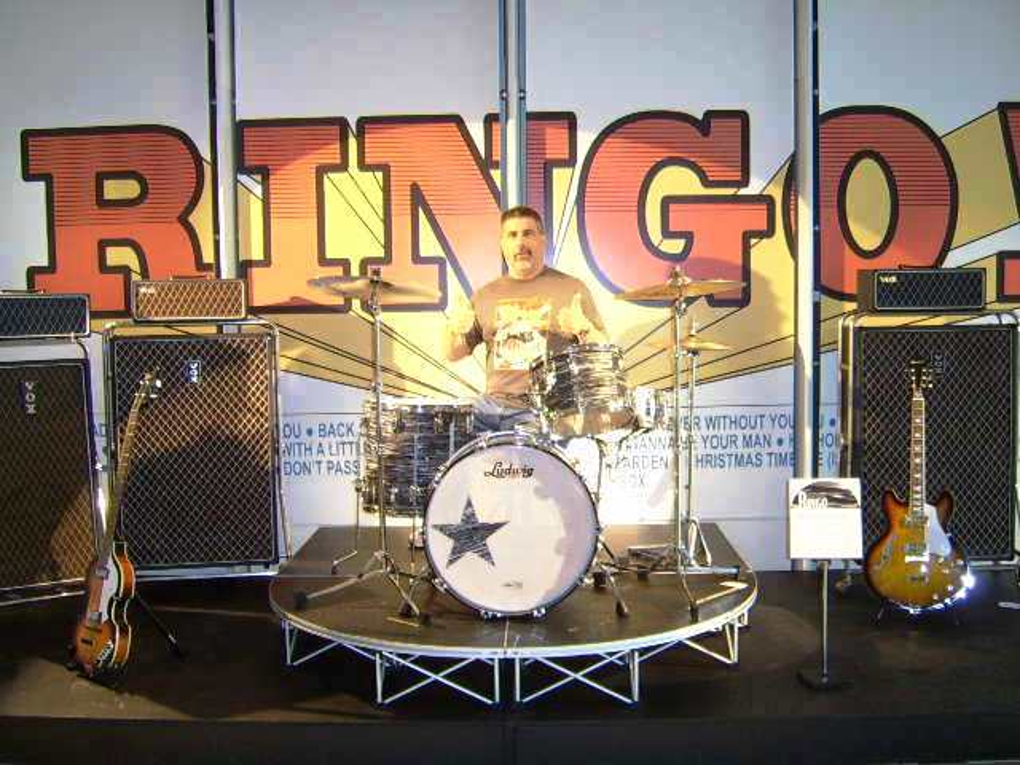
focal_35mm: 31
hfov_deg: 58.4
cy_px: 382
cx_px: 510
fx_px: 913
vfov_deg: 45.4
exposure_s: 1/30
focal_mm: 8.13
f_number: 2.7
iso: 200
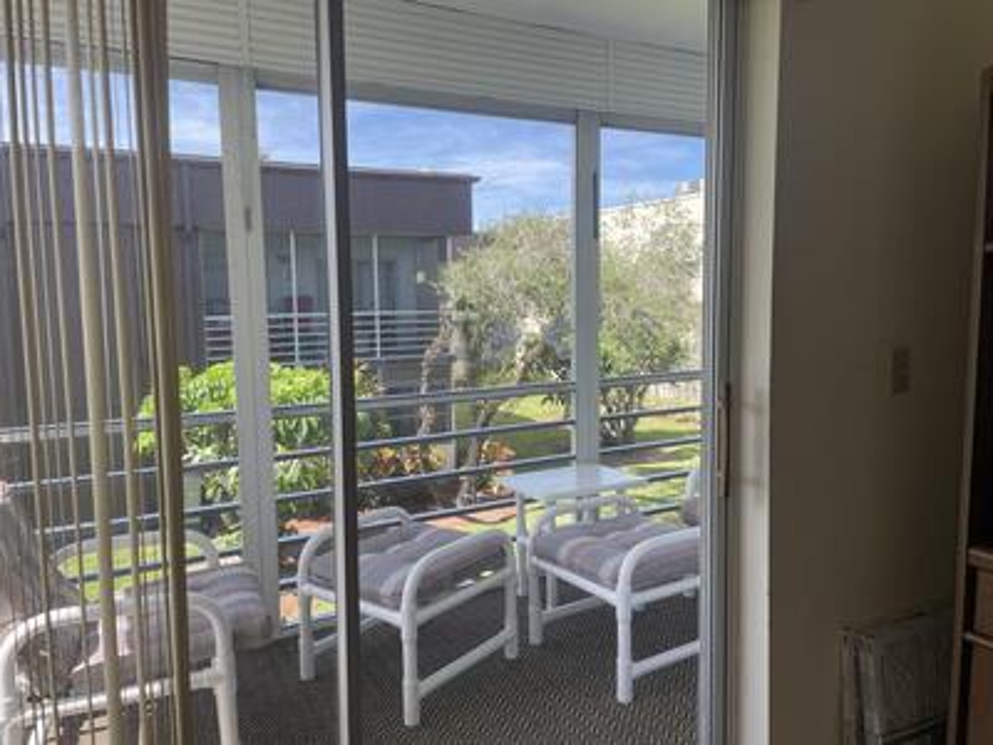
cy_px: 372
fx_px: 746
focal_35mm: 26
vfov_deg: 53.1
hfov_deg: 67.3
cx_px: 496
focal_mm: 4.2
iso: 32
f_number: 1.6
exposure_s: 1/523
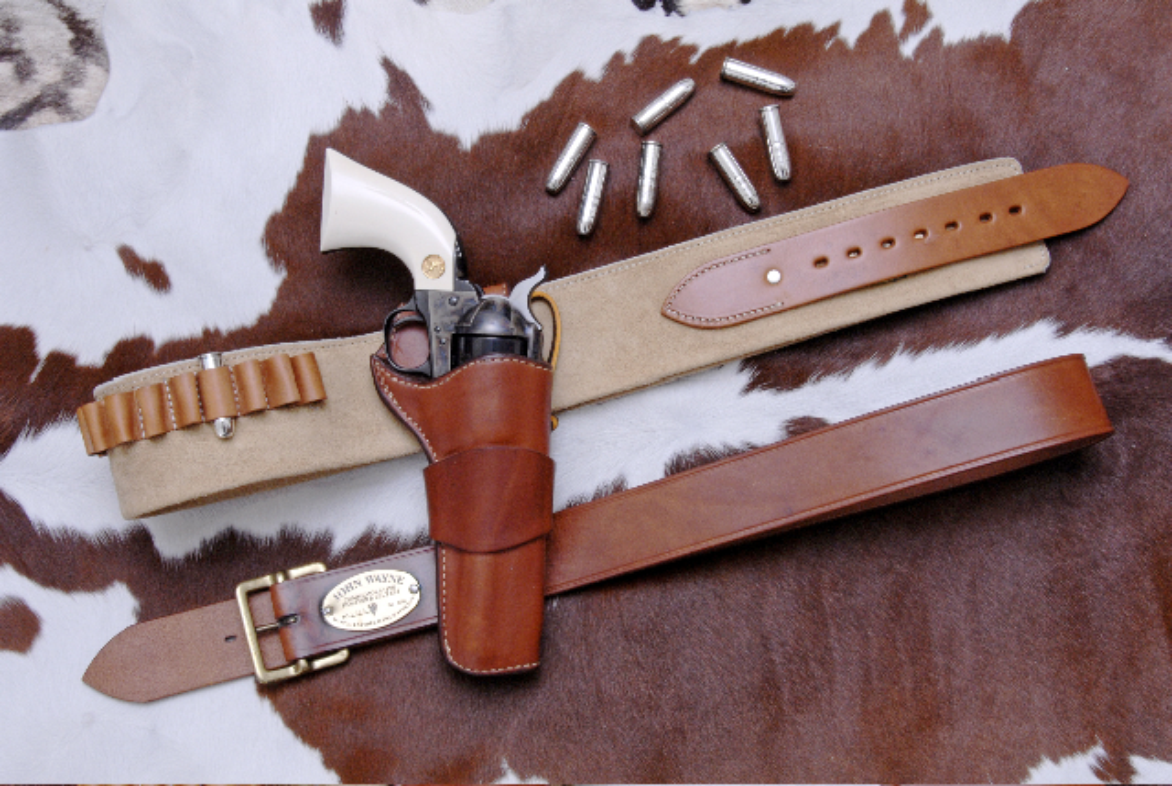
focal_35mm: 54
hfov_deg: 36.8
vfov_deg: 25.2
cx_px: 586
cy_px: 393
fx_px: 1761
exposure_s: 1/125
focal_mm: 36
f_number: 29
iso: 400
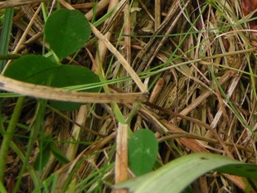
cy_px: -48
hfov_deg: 18.9
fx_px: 728
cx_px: 313
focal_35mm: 98
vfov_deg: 14.6
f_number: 3.5
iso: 50
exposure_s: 1/61.5
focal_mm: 6.3
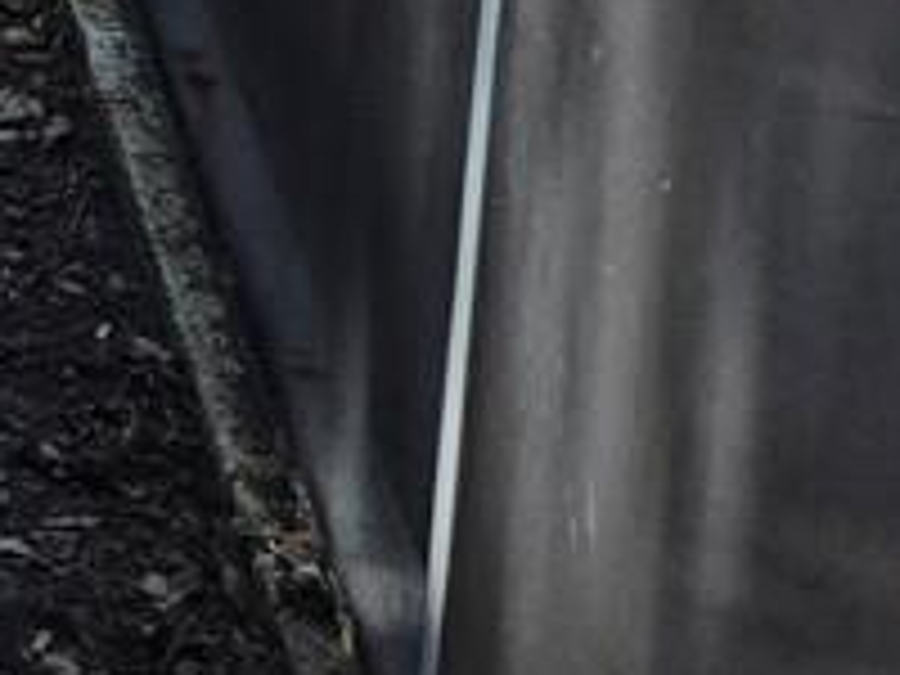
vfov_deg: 7.5
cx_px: -2282
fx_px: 4784
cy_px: -994
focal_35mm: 184
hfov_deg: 8.1
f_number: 1.8
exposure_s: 1/834
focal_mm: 5.4
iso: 25
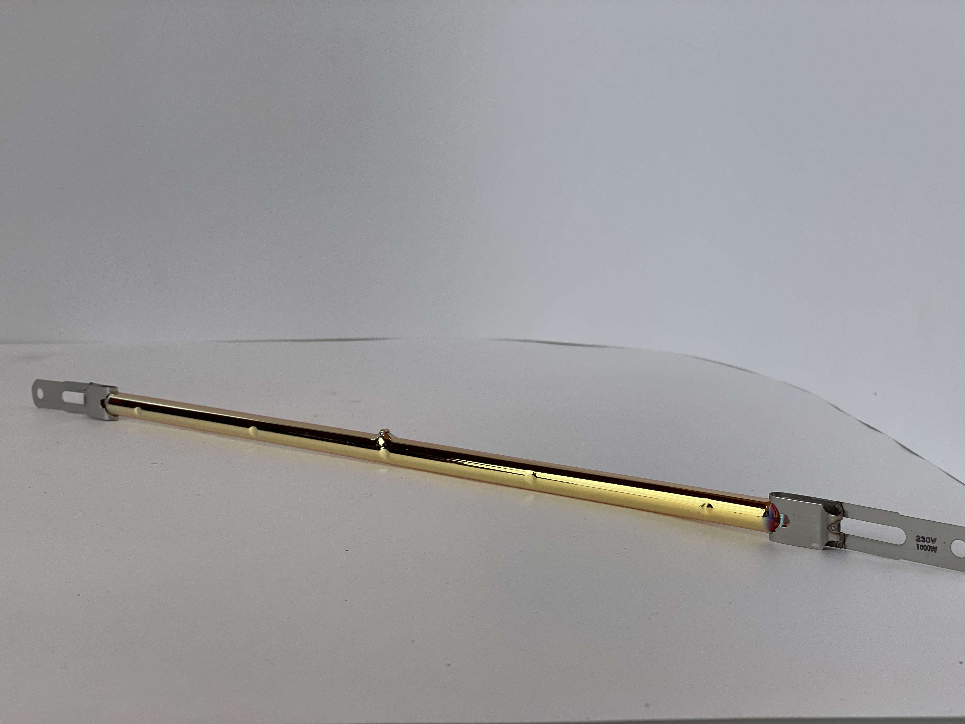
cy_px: 362
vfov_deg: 28.0
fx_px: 1450
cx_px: 482
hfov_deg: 36.8
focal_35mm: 52
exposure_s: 1/505
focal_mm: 6
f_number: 2
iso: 32
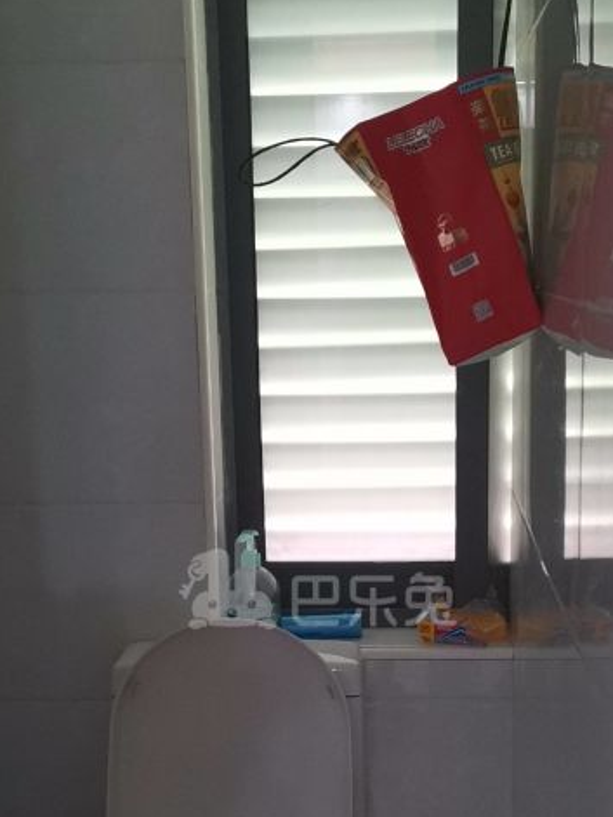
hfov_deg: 24.8
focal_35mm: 59
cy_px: 583
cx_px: 318
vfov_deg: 32.2
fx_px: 1392
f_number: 1.8
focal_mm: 5.5
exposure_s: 1/33.3
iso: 320
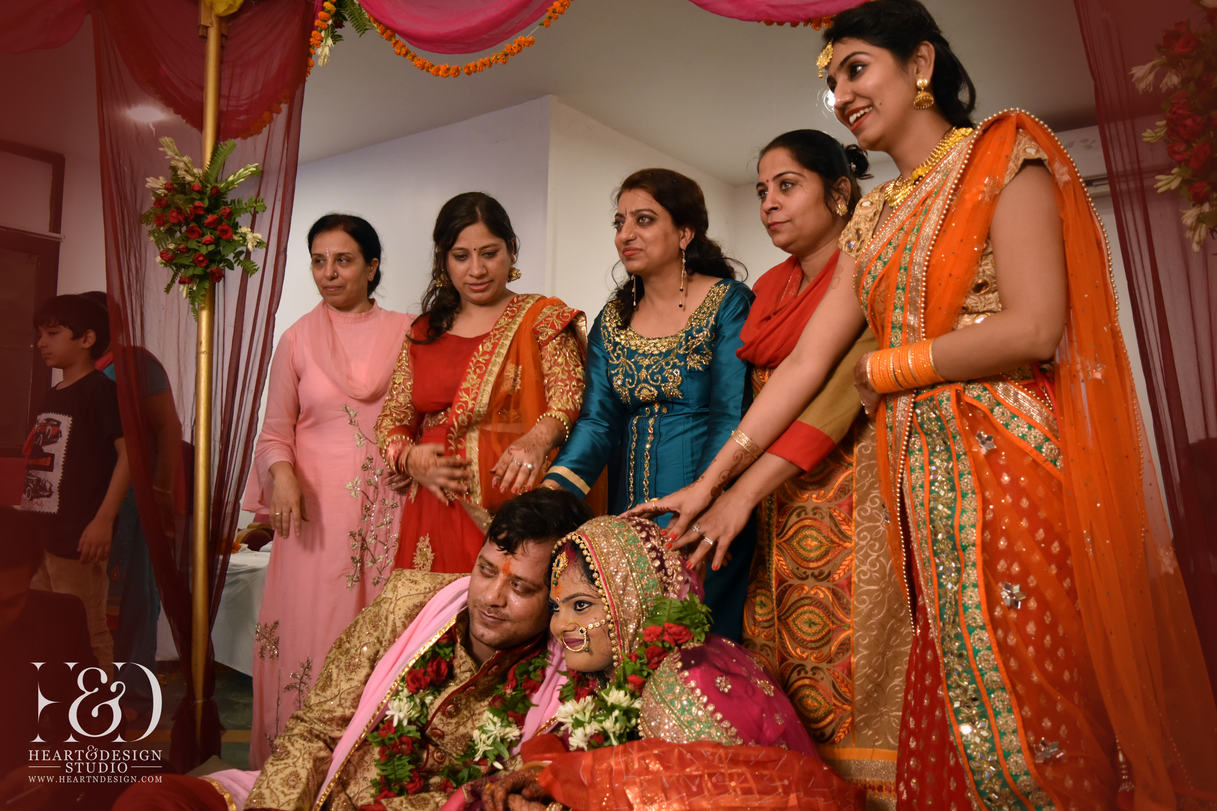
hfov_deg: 61.9
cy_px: 406
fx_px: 1014
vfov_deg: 43.6
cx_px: 608
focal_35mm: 30
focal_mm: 20
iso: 1000
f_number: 3.5
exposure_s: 1/60
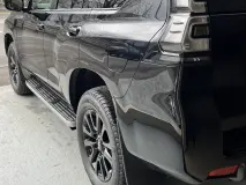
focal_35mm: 44
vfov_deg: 32.2
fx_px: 313
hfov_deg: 42.7
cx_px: 147
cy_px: 43
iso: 50
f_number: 1.6
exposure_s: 1/672
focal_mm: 5.1
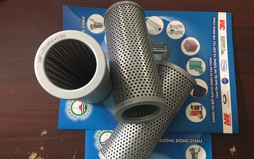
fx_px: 215
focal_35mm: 31
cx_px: 128
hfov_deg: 61.2
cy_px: 89
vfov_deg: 40.5
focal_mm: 4.15
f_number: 2.2
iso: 100
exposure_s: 1/10
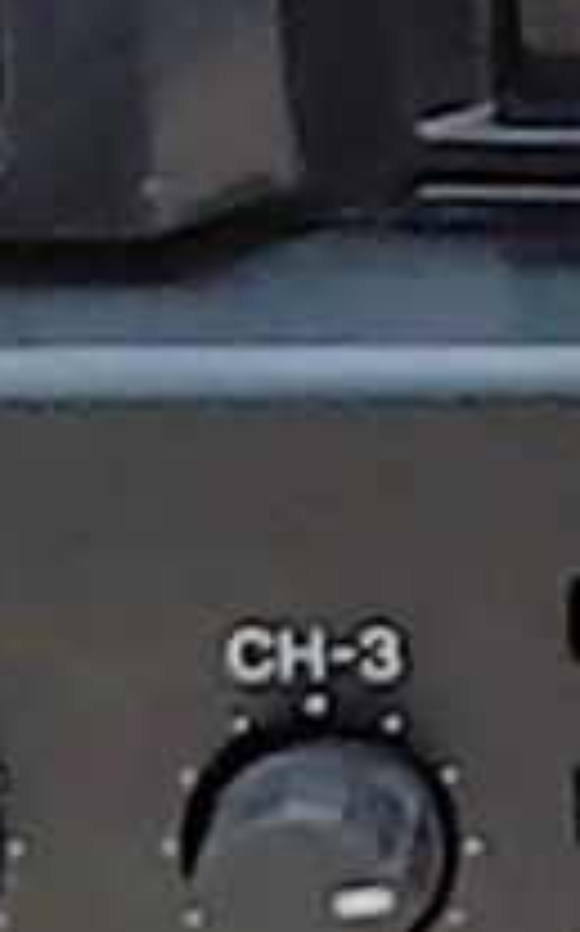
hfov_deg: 2.8
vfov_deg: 4.6
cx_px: 2212
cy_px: 513
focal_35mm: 458
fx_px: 11608
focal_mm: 4.36
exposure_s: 1/60
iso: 50
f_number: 1.8
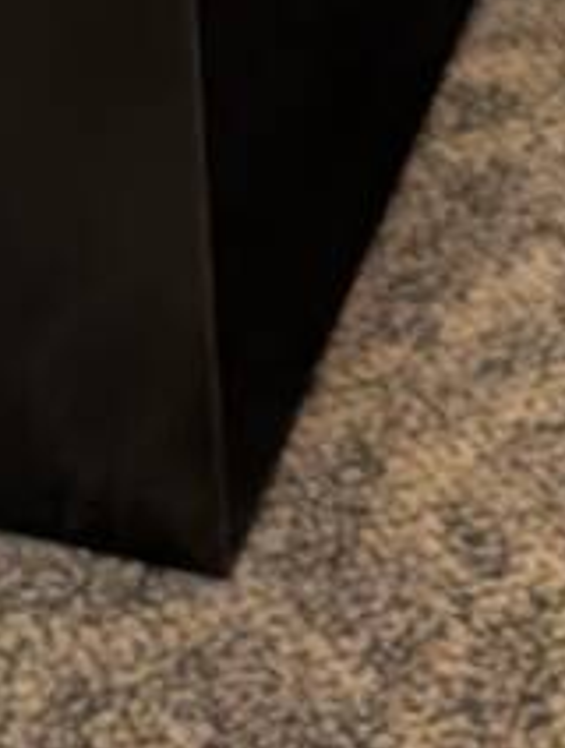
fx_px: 3923
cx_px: 1753
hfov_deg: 7.2
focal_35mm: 181
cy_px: -1785
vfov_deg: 8.4
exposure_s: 1/120
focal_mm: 6.9
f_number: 1.68
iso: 62
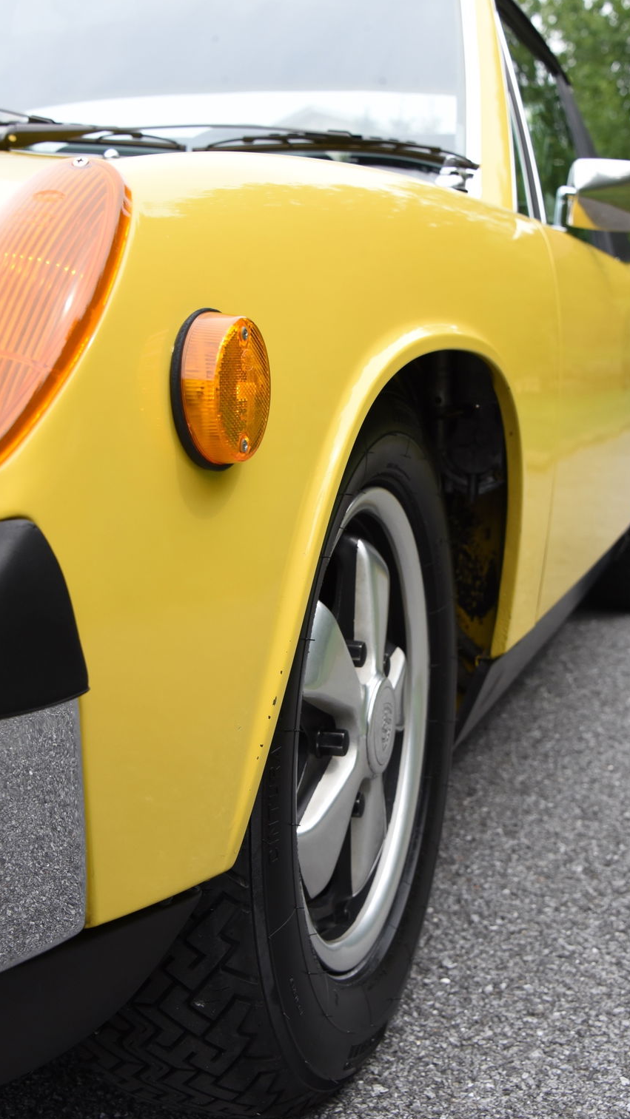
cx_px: 352
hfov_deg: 23.5
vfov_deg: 40.6
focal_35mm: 51
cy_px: 565
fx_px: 1515
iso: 2000
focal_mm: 48
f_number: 10
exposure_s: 1/1250
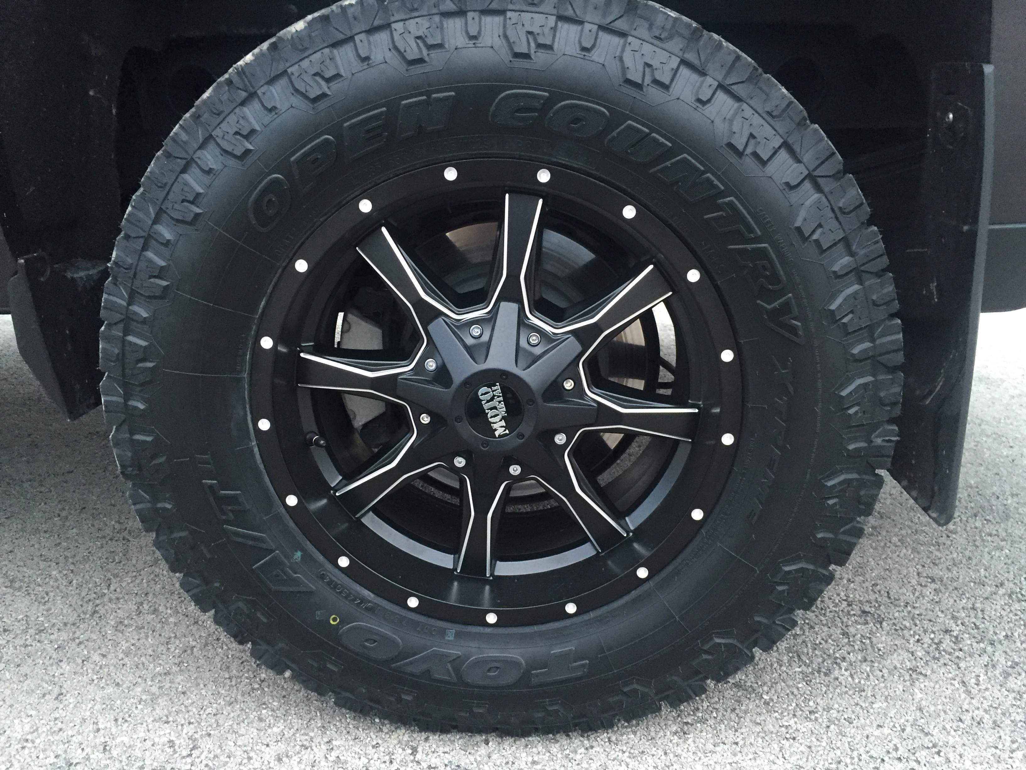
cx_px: 513
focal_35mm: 29
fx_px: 860
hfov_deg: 61.7
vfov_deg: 48.2
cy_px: 385
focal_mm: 4.15
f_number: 2.2
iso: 250
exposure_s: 1/24
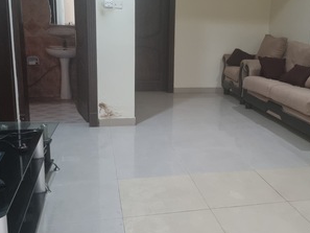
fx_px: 358
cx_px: 195
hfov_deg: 46.4
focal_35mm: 40
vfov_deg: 36.0
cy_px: 109
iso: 640
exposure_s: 1/33
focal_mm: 5.4
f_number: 1.8
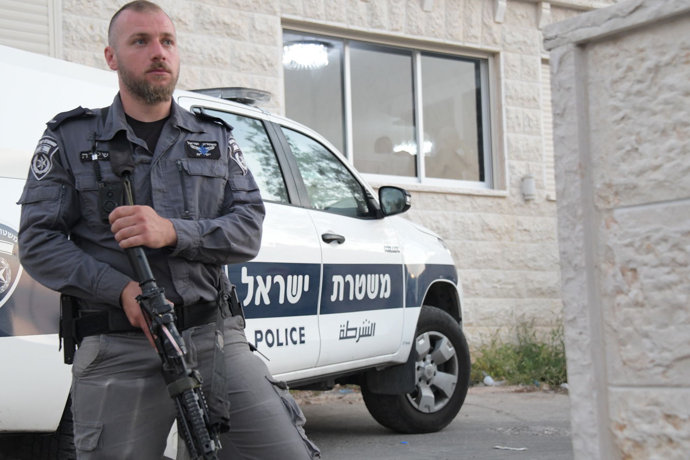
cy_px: 219
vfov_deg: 20.6
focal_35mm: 66
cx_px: 345
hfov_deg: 30.5
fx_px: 1265
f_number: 5.6
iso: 5000
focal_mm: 62
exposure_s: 1/125
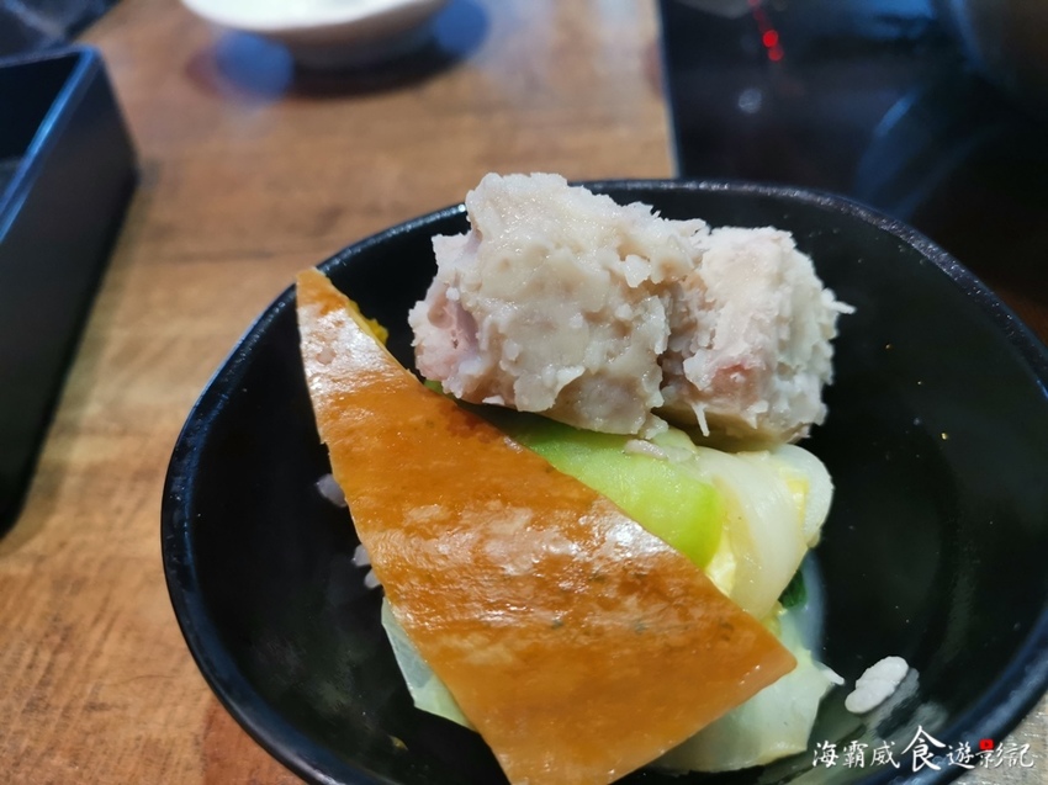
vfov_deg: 51.3
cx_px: 524
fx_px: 817
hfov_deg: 65.3
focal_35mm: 27
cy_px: 392
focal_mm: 5.58
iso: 320
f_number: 1.8
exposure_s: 1/120
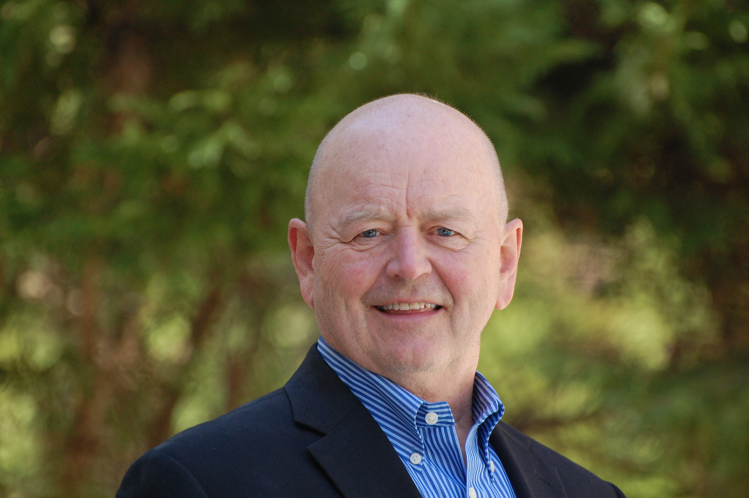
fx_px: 6548
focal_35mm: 315
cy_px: 249
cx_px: 374
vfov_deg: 4.4
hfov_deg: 6.5
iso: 800
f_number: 5.3
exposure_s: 1/400
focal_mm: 210
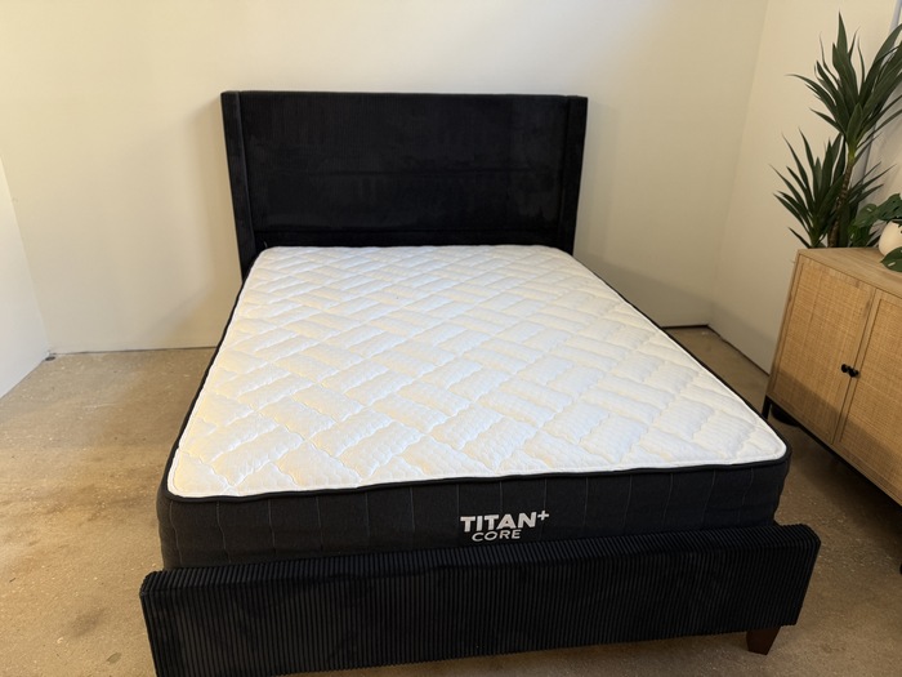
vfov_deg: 56.8
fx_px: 625
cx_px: 451
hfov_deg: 71.6
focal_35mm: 24
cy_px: 338
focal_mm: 6.76
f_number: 1.78
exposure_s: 1/60
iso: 125
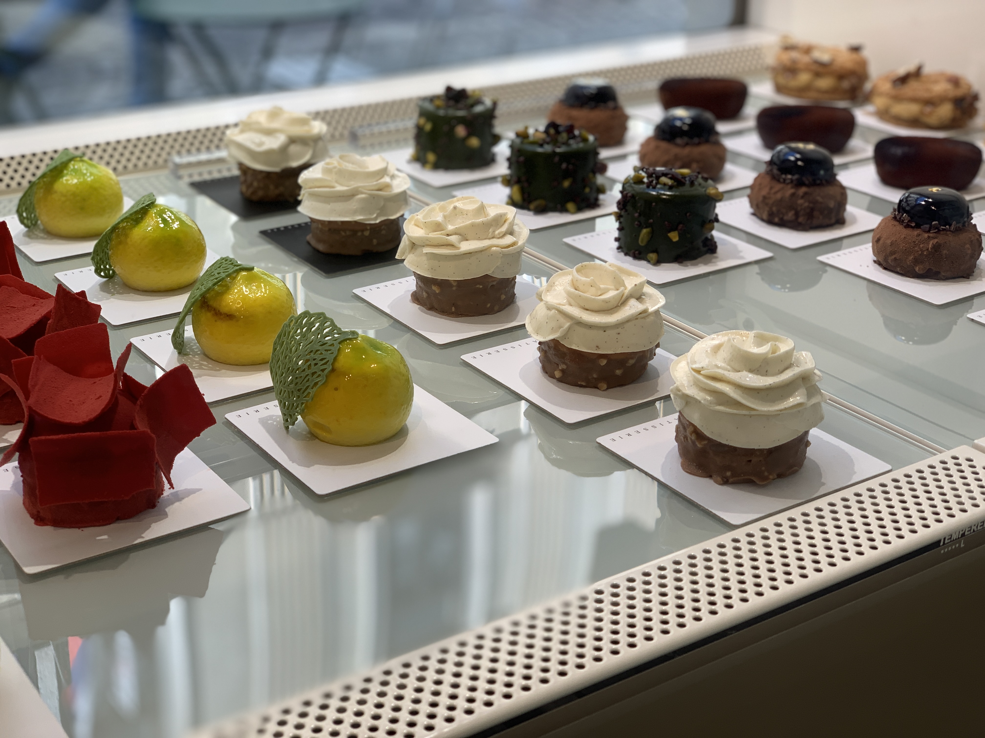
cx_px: 492
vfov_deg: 28.0
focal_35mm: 52
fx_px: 1480
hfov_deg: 36.8
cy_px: 369
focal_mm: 6
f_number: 2.4
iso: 25
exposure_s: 1/100
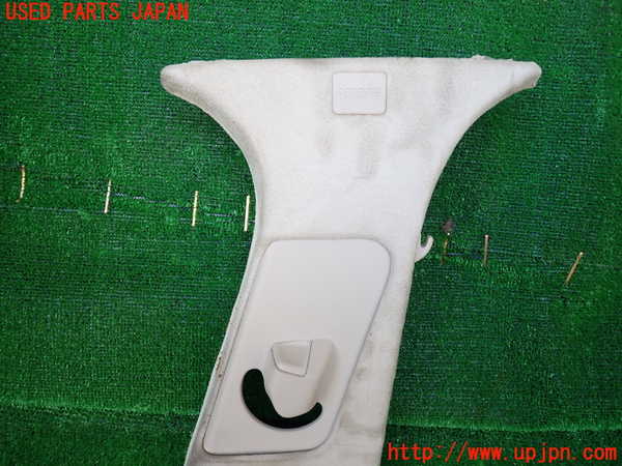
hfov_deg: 69.4
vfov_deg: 54.9
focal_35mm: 25
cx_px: 311
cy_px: 233
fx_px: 449
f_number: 2
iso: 100
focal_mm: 4.5
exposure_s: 1/100
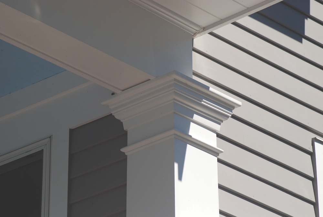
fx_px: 1820
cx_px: 162
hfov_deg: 10.1
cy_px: 108
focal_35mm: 202
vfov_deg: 6.8
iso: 400
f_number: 5.6
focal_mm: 135
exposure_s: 1/2000
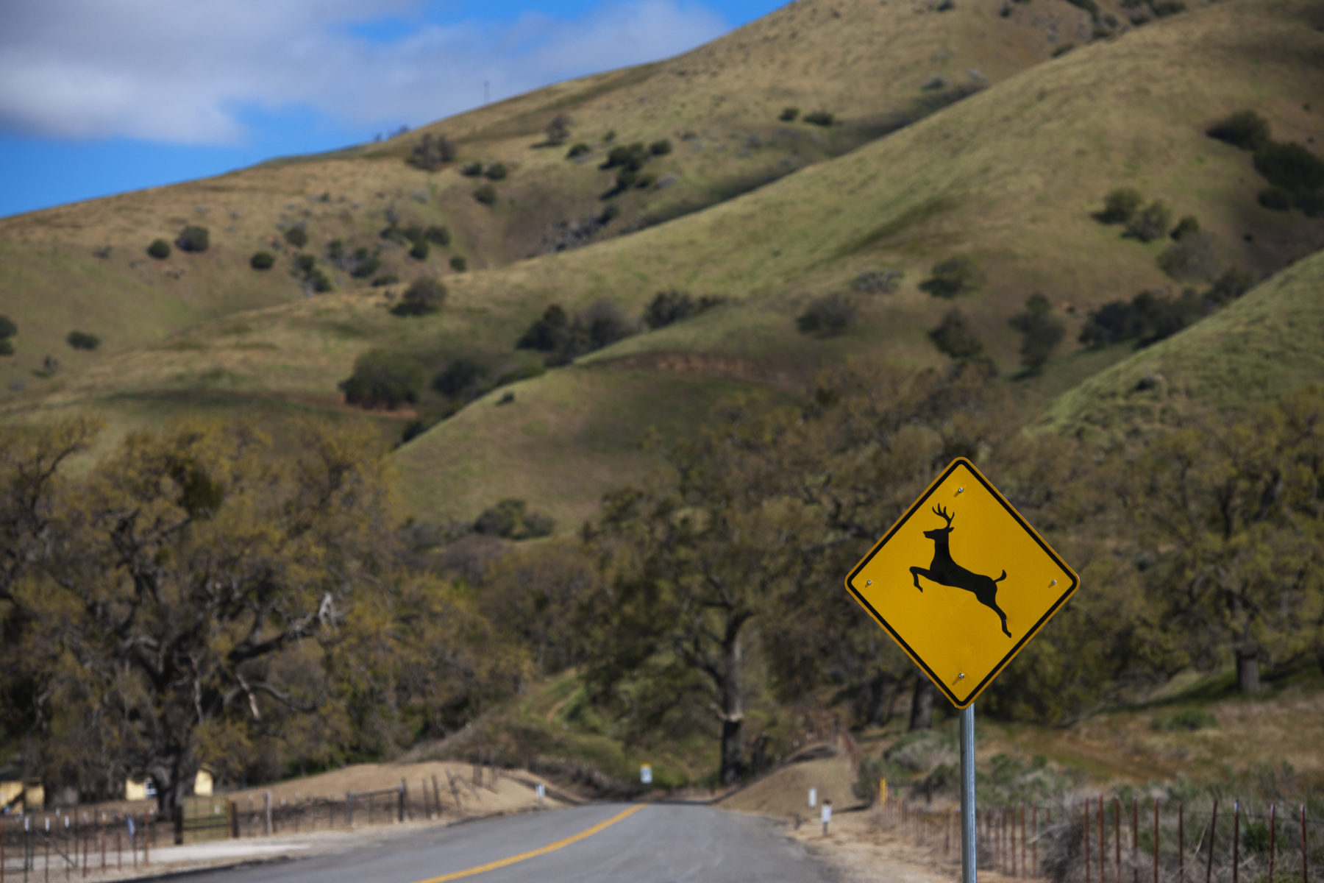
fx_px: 4965
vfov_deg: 10.2
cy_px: 442
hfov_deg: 15.2
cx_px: 662
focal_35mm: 135
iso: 400
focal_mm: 135
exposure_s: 1/4000
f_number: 4.8
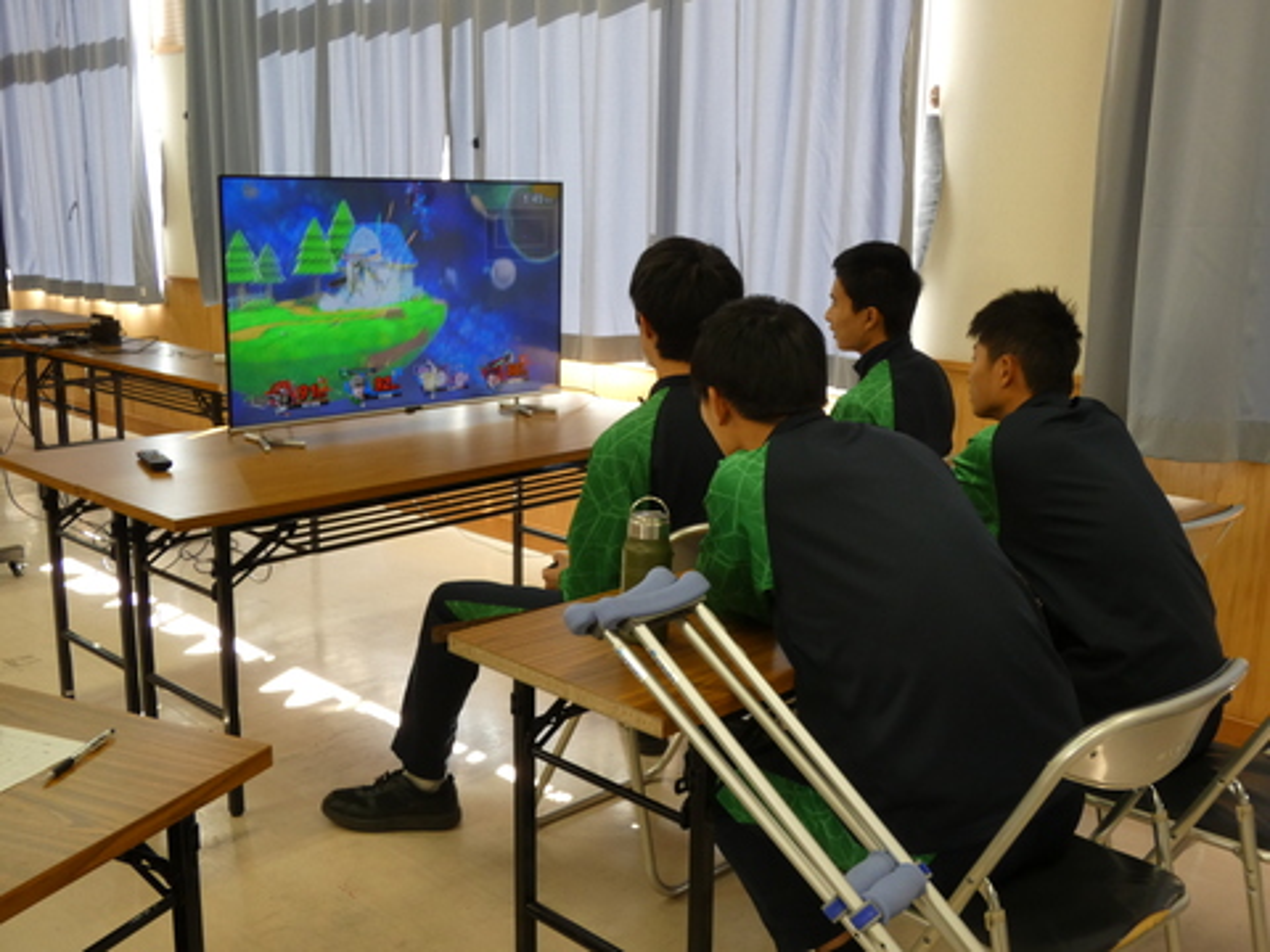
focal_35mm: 35
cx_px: 635
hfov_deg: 52.6
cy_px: 476
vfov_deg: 40.7
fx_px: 1284
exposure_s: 1/80
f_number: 3.4
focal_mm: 6.2
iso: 200
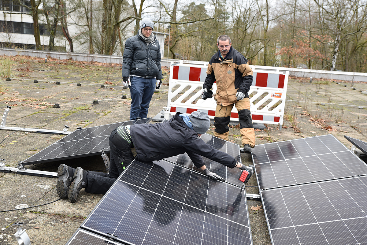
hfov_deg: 48.4
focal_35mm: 40
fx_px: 408
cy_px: 122
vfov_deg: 33.4
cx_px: 184
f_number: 5
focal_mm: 40
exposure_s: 1/100
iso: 400
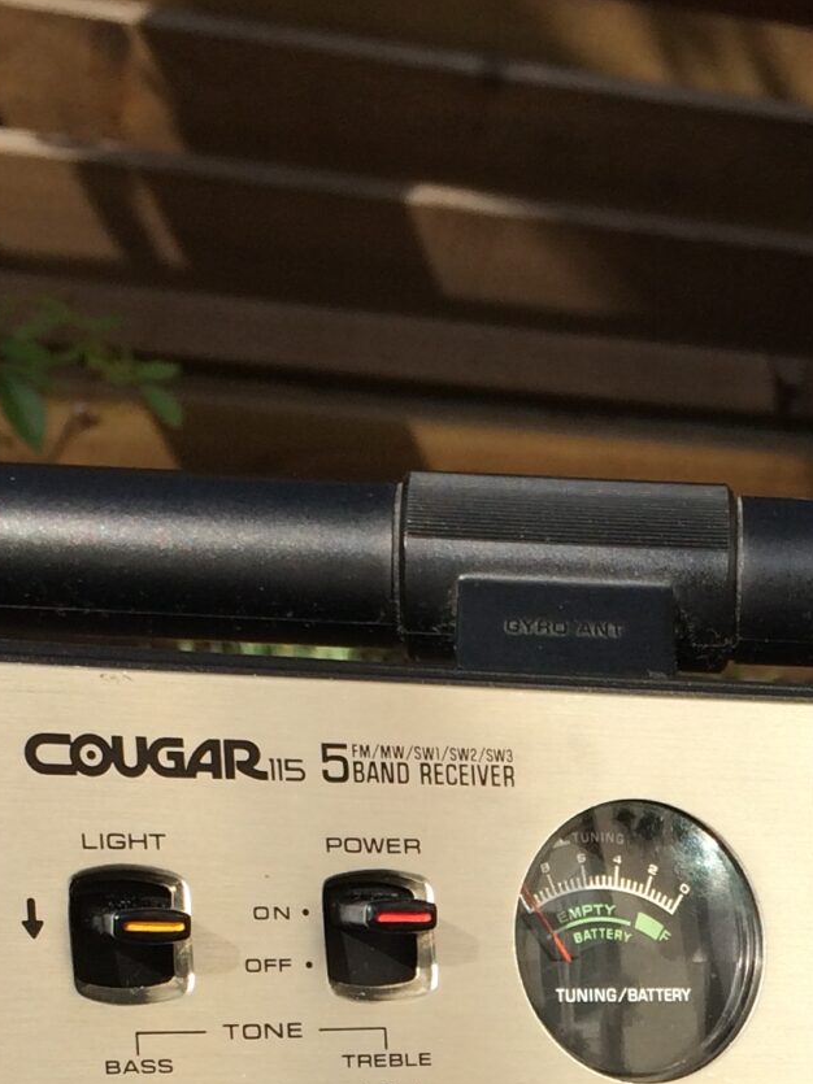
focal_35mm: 92
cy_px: 1266
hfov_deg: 15.9
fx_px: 2882
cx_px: 692
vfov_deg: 20.1
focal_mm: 4.12
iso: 32
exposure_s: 1/1466
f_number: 2.2
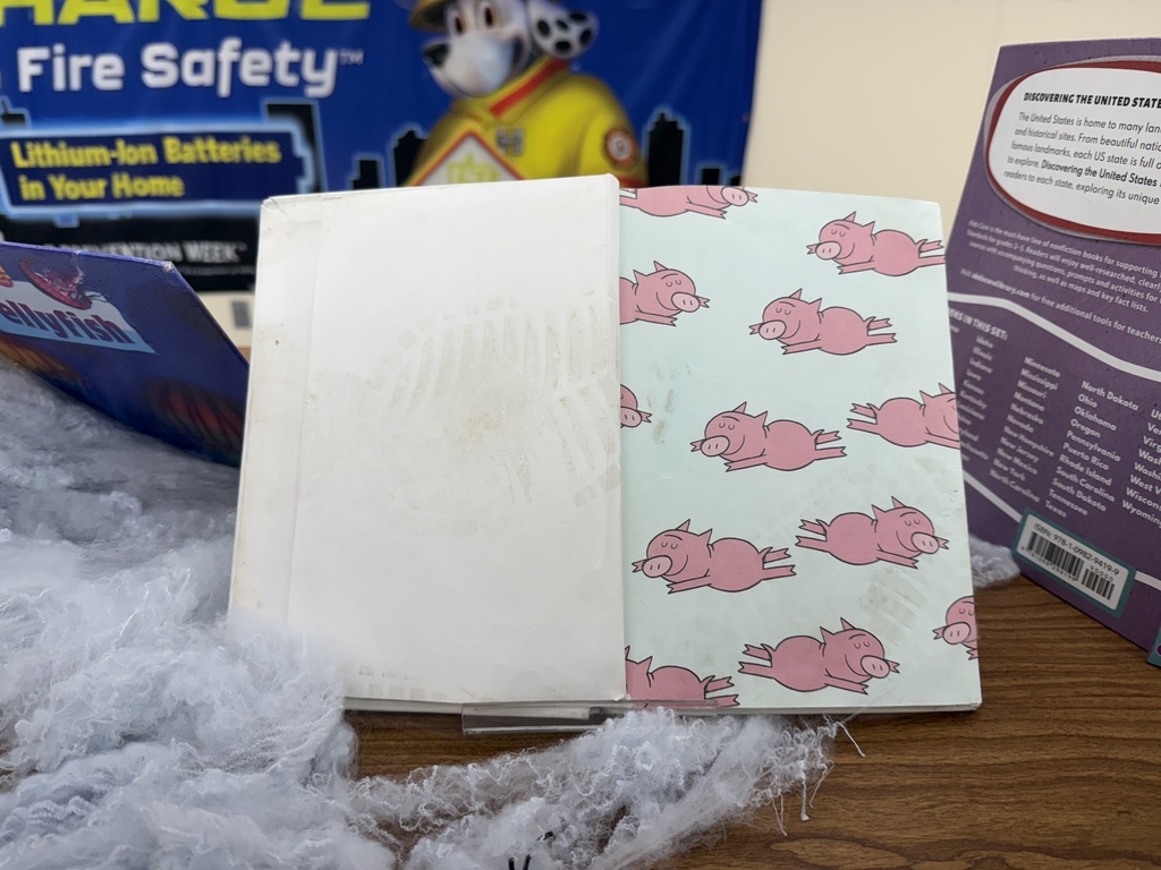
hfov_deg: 71.6
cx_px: 580
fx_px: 805
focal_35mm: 24
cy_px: 435
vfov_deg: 56.8
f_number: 1.78
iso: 80
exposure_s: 1/637
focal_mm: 6.76
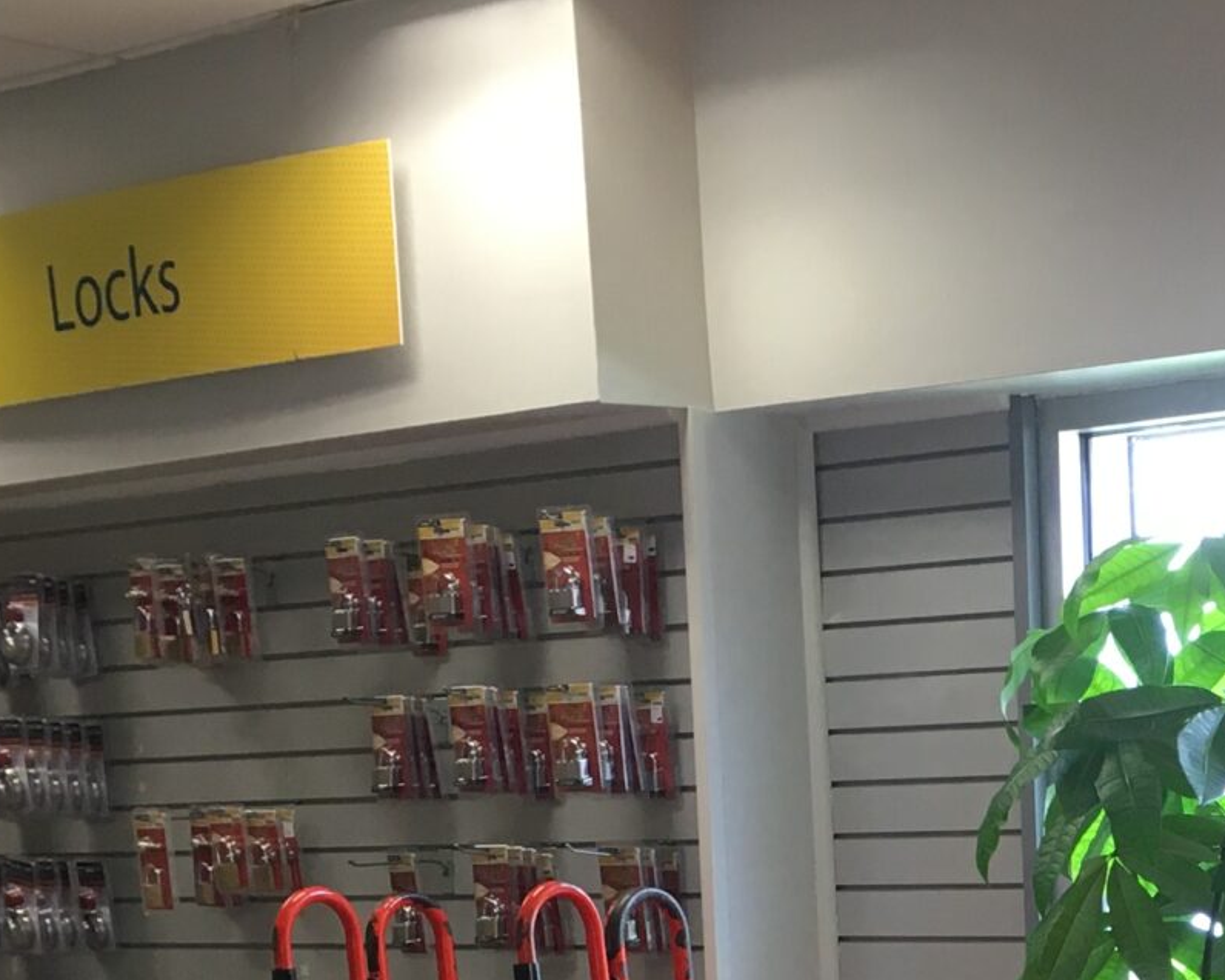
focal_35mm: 91
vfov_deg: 16.0
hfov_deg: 20.0
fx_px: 3300
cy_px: 1303
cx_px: 1384
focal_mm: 4.15
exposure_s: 1/30
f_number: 2.2
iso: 32
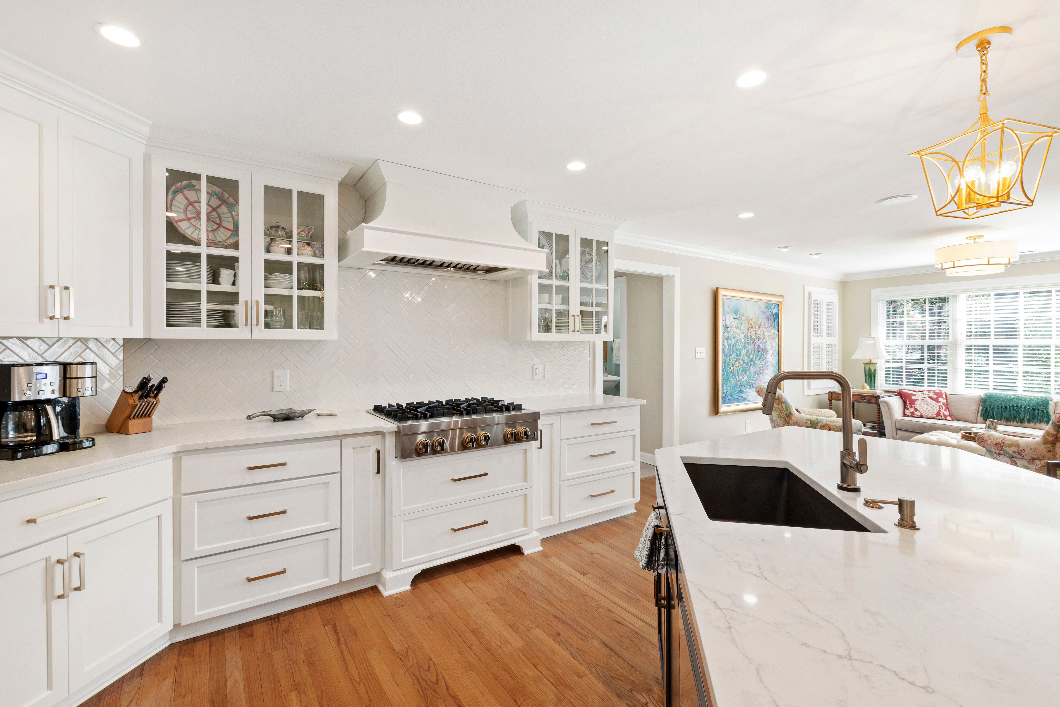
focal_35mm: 15
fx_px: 442
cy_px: 354
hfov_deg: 100.4
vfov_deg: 77.3
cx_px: 530
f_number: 8
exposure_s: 1/2.5
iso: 100
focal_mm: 10
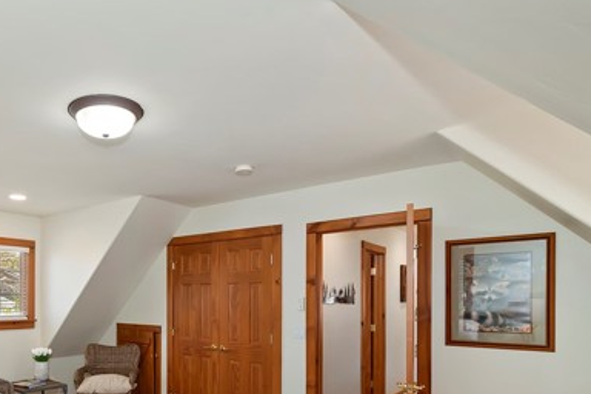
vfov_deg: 48.8
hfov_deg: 67.2
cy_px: 307
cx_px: 151
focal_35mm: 25
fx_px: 410
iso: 400
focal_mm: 10
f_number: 8
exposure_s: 1/30
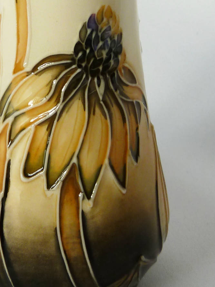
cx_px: 72
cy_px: 5
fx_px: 596
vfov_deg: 25.8
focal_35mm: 72
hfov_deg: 20.4
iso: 80
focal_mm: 4.1
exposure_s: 1/100
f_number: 4
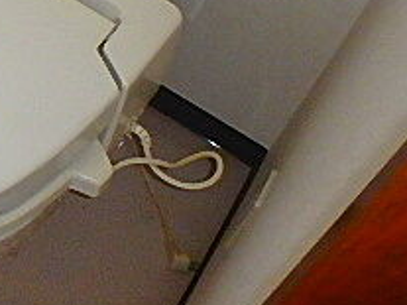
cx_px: -218
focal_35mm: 65
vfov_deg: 19.8
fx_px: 764
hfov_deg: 23.4
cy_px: -140
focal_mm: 3.7
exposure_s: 1/30
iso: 400
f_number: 3.5
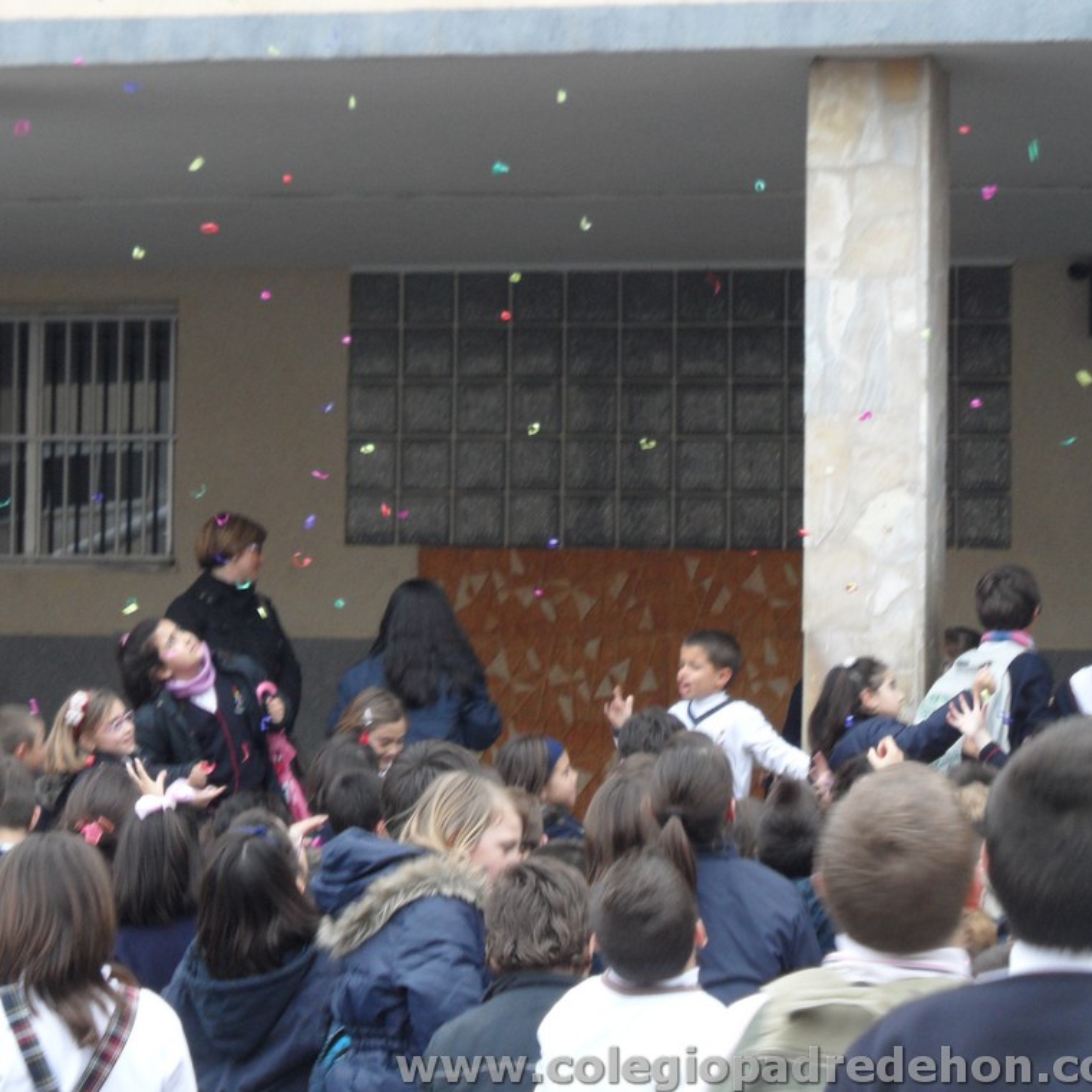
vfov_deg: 14.7
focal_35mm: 119
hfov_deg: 14.6
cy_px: 548
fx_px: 4247
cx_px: 436
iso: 160
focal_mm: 16.3
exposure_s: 1/45
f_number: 4.4
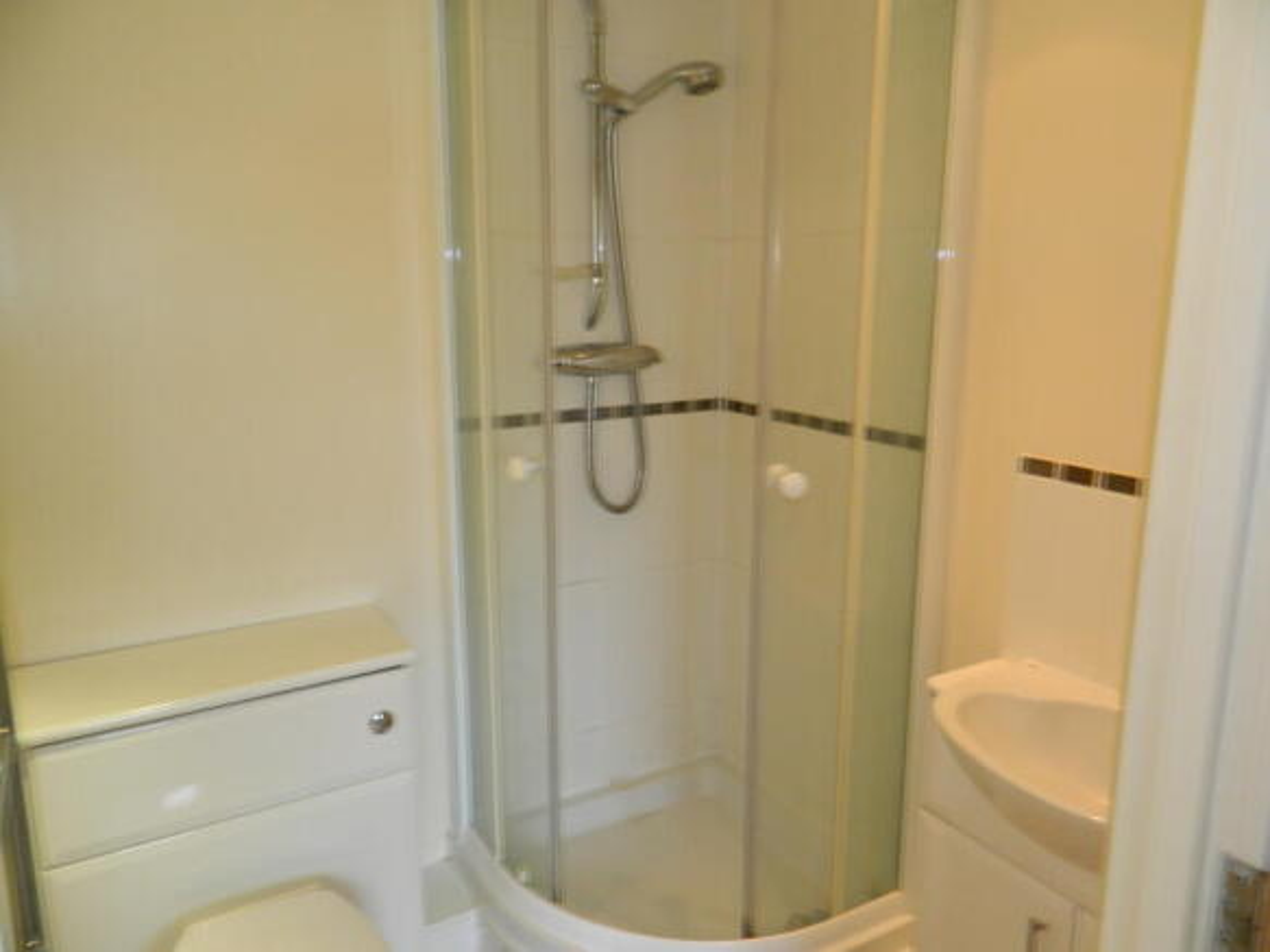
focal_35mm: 25
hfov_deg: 69.4
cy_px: 476
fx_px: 917
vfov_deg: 54.9
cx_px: 635
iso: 160
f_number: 3.1
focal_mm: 4.5
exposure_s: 1/30
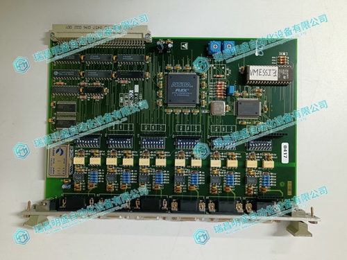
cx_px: 174
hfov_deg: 65.3
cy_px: 130
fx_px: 271
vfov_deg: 51.4
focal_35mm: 27
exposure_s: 1/33.3
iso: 644
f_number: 1.9
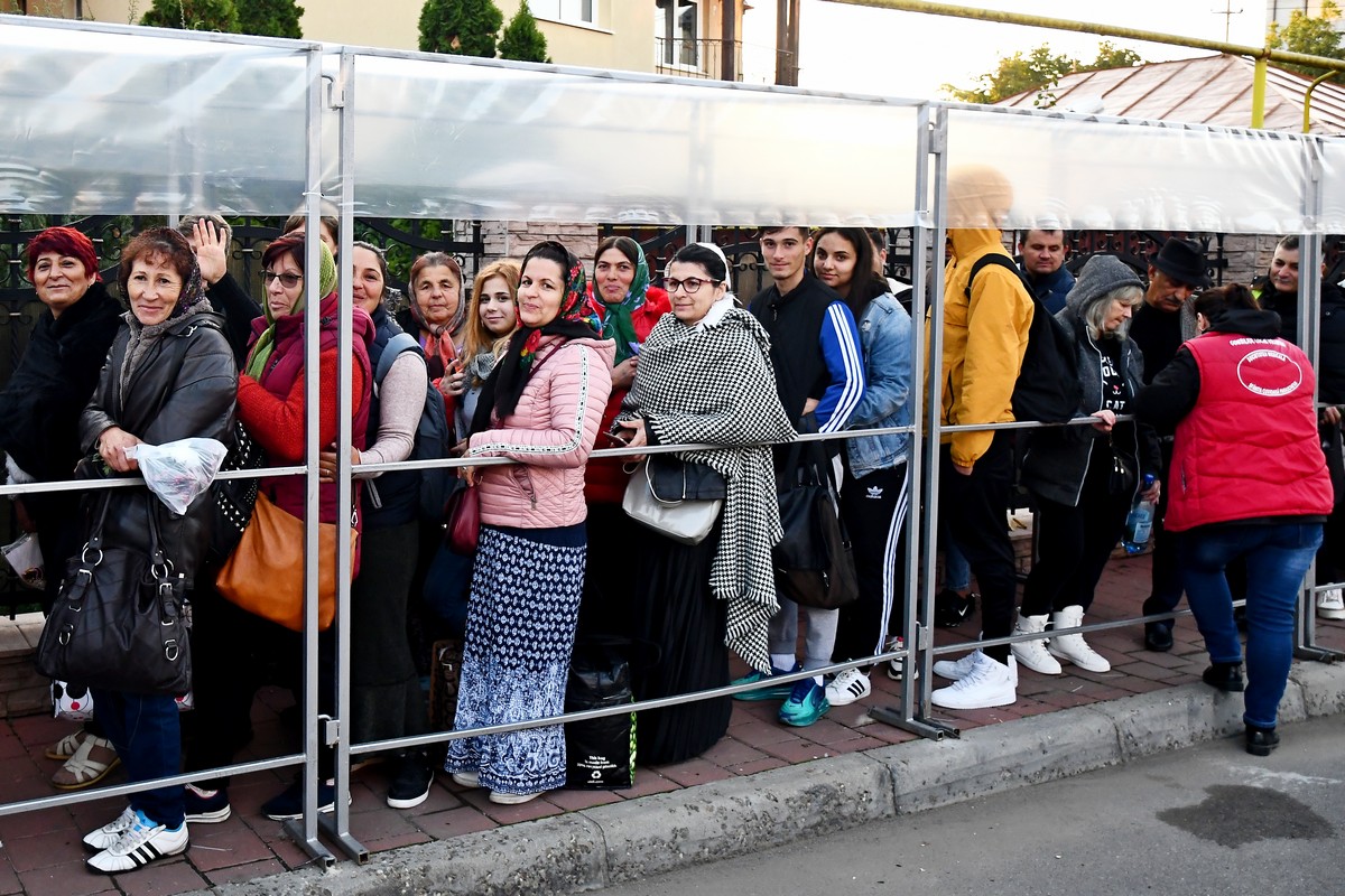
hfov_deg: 57.2
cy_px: 448
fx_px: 1233
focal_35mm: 33
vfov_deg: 40.0
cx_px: 672
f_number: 2.8
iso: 1250
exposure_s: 1/800
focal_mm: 22
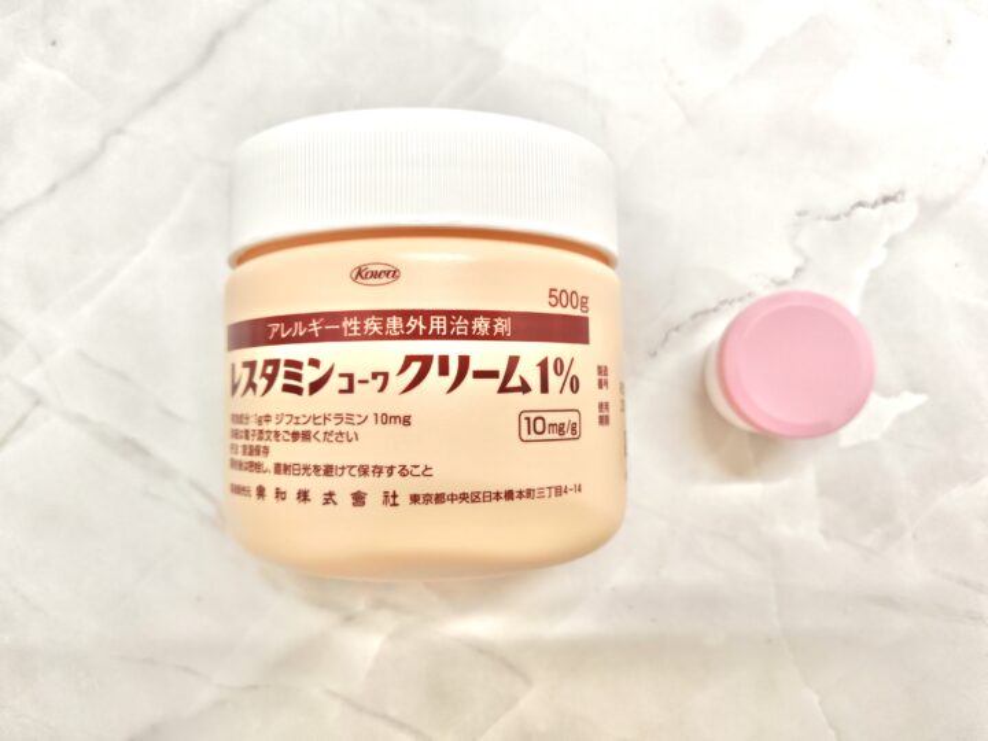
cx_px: 494
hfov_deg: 73.9
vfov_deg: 58.9
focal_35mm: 23
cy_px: 370
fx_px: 656
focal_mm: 5.56
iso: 172
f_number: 1.9
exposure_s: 1/120
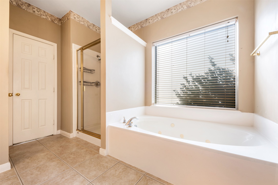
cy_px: 92
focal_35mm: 14
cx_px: 139
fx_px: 108
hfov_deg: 104.3
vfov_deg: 81.2
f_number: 9
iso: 250
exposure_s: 1/2.5
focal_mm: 14
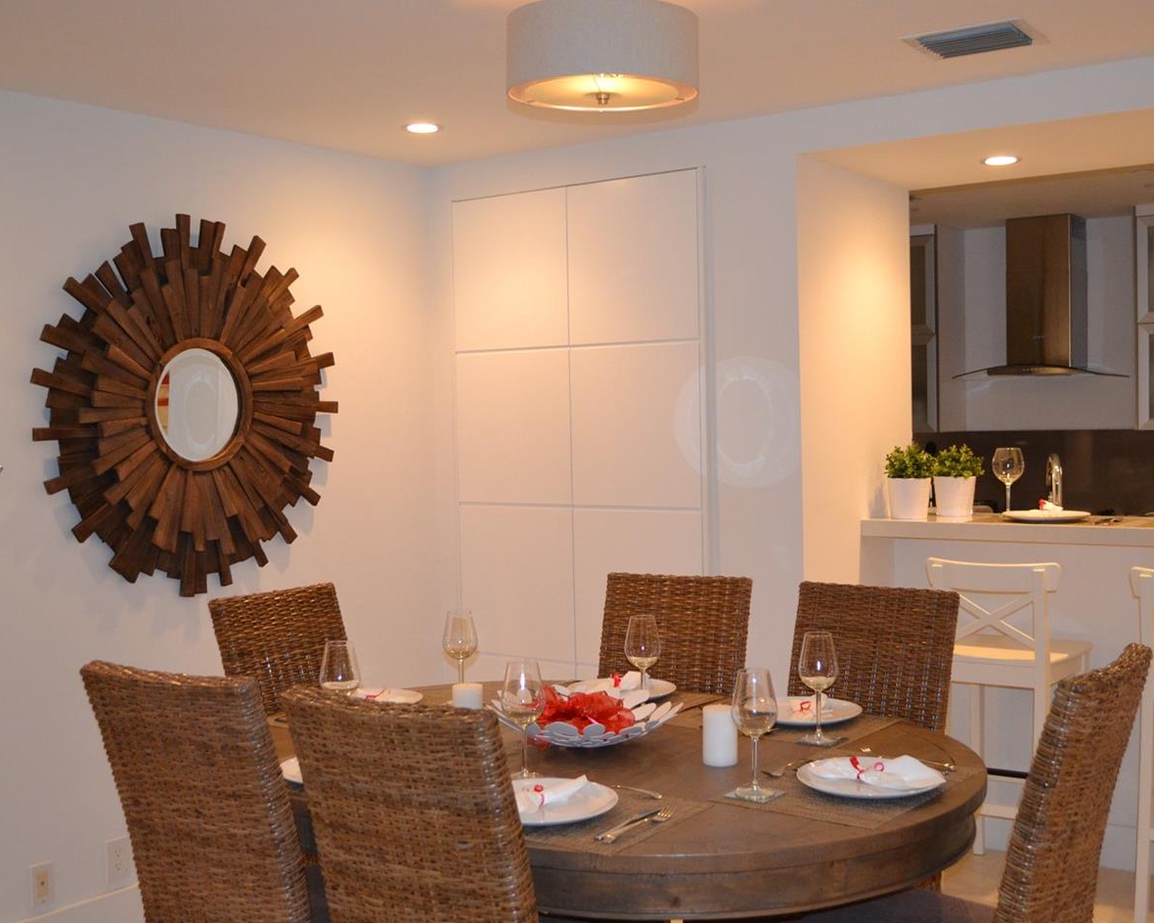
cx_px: 630
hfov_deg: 43.8
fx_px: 1434
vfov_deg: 35.7
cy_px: 474
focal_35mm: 42
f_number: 3.8
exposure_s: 1/60
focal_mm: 22
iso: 1100
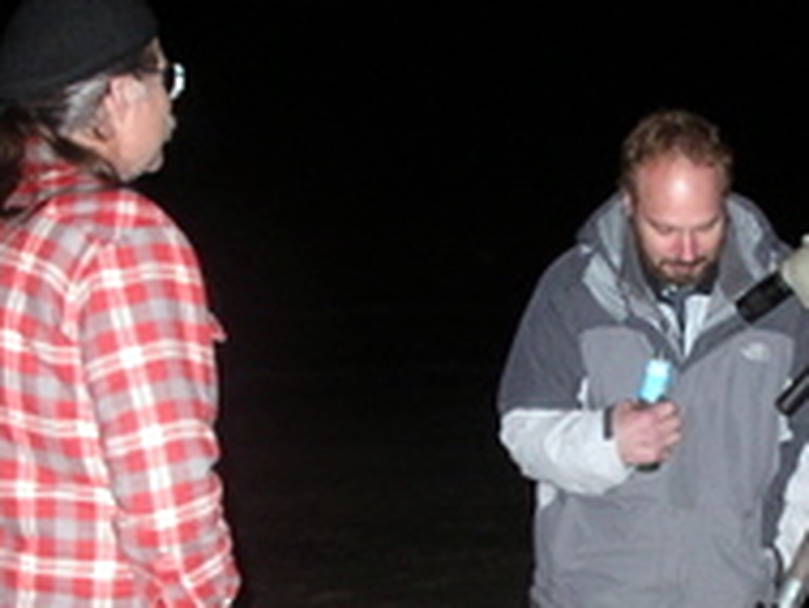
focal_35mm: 94
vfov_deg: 15.7
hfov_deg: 20.4
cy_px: 394
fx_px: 2198
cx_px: 749
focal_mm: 7.8
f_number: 2.8
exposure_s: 1/40
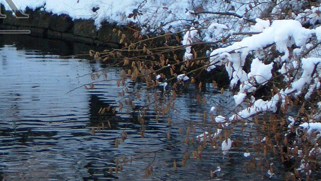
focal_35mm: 229
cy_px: 8
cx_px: -50
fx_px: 1949
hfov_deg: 9.3
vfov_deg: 5.3
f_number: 4.4
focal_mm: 14.6
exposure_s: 1/80
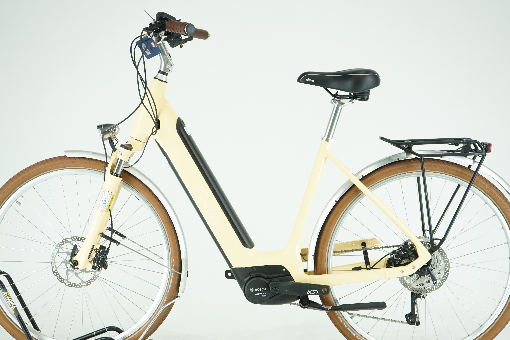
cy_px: 192
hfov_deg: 33.4
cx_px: 250
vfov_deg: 22.6
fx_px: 850
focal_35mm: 60
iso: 1600
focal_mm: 53
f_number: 5.6
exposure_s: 1/200
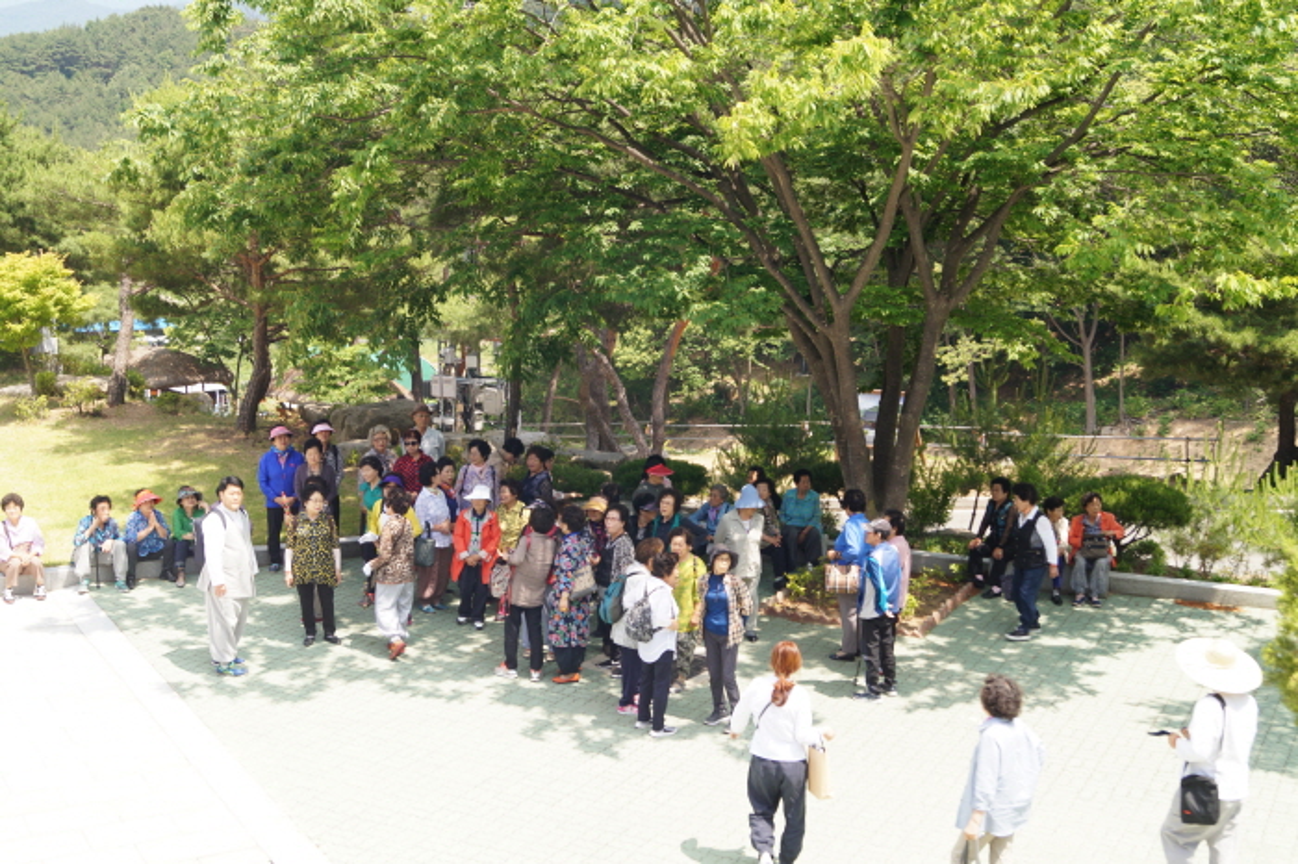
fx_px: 1514
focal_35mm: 42
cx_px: 649
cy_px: 432
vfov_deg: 31.9
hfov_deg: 46.4
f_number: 8
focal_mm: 28
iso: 100
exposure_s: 1/80
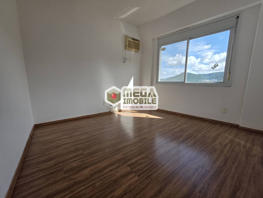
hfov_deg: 106.2
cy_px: 99
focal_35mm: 13
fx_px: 99
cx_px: 132
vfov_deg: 89.9
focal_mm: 2.2
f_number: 1.9
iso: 40
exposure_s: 1/818
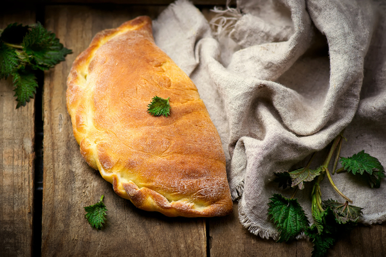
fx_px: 1689
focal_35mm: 158
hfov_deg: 13.0
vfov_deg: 8.7
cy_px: 128
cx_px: 193
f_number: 5.6
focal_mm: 105
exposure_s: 1/125
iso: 100
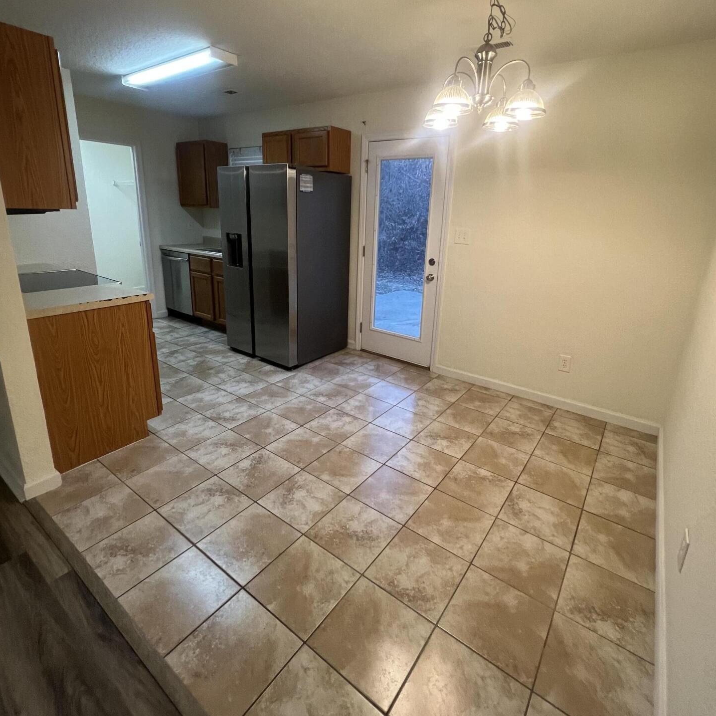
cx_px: 364
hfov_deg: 87.4
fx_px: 374
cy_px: 314
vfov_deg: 87.0
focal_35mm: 16
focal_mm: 1.57
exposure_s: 1/120
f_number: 1.8
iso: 250
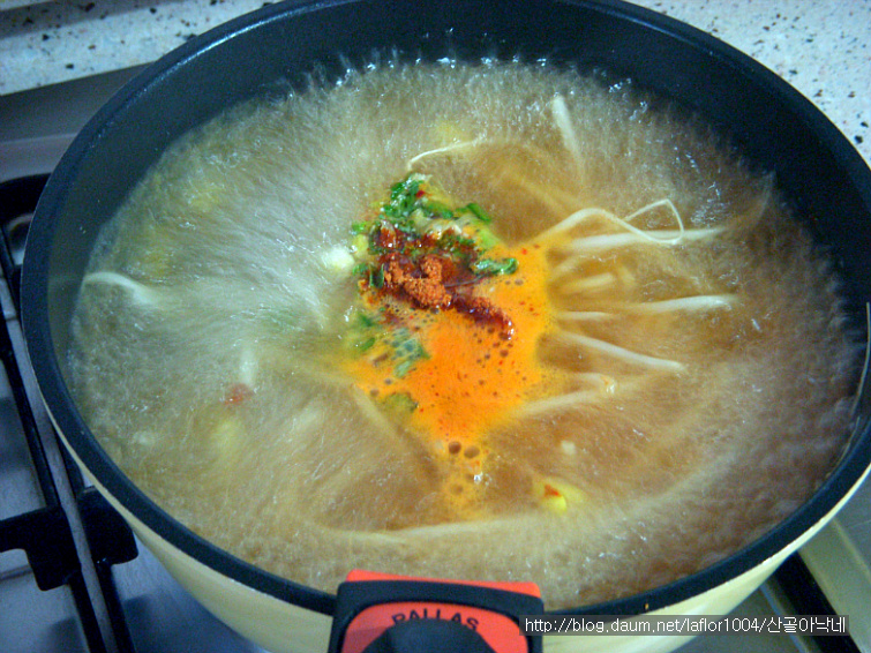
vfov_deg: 22.2
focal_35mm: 66
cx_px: 436
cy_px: 326
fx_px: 1660
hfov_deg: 29.4
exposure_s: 1/5
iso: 400
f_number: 3.7
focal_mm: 11
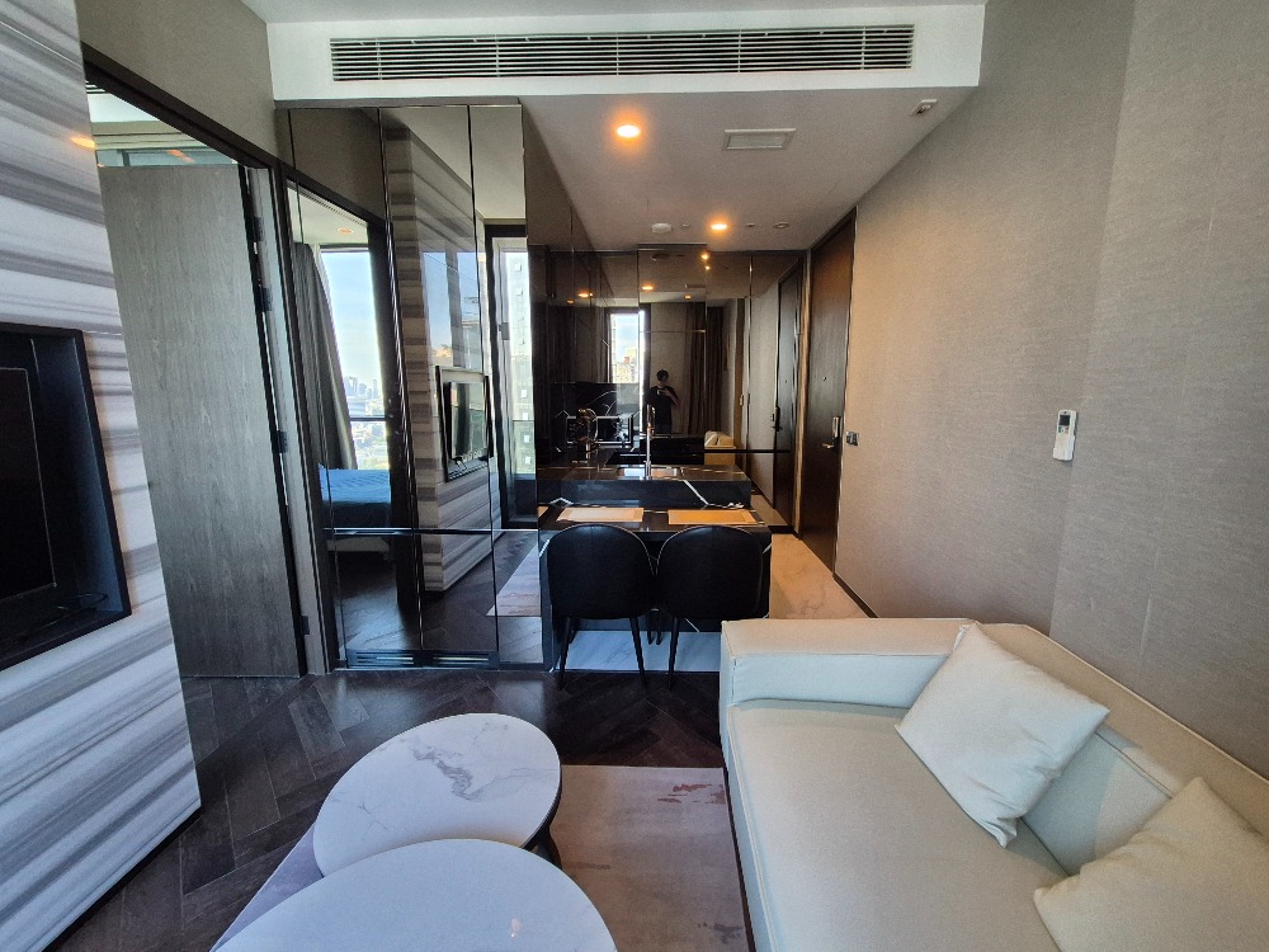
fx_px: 477
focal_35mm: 13
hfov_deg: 106.2
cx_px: 634
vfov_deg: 89.9
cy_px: 476
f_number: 2.2
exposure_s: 1/50
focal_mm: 1.74
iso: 400
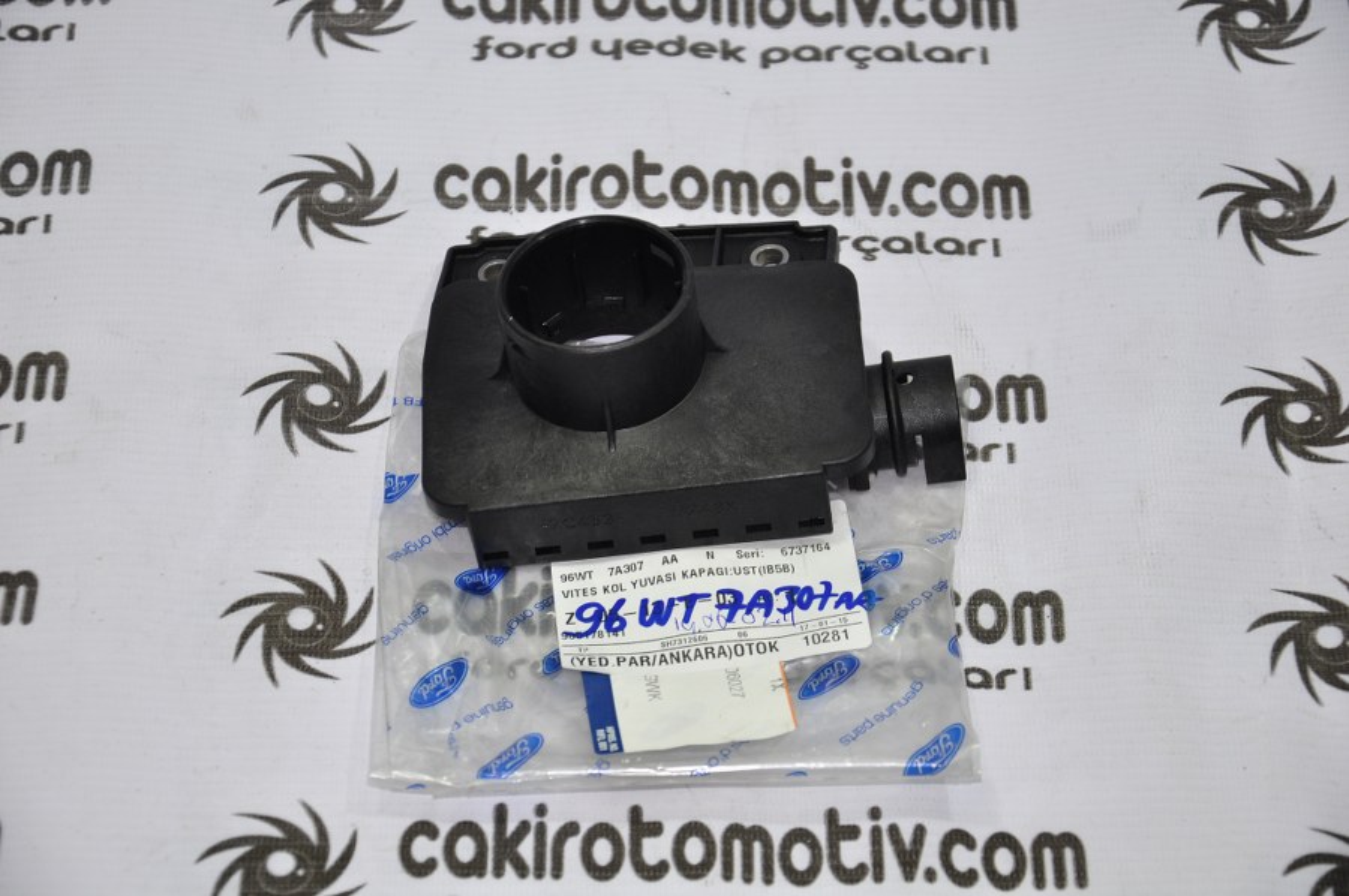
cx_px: 674
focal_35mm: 105
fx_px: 3930
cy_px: 448
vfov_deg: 13.0
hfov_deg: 19.5
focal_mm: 70
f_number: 5.3
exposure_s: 1/40
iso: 200
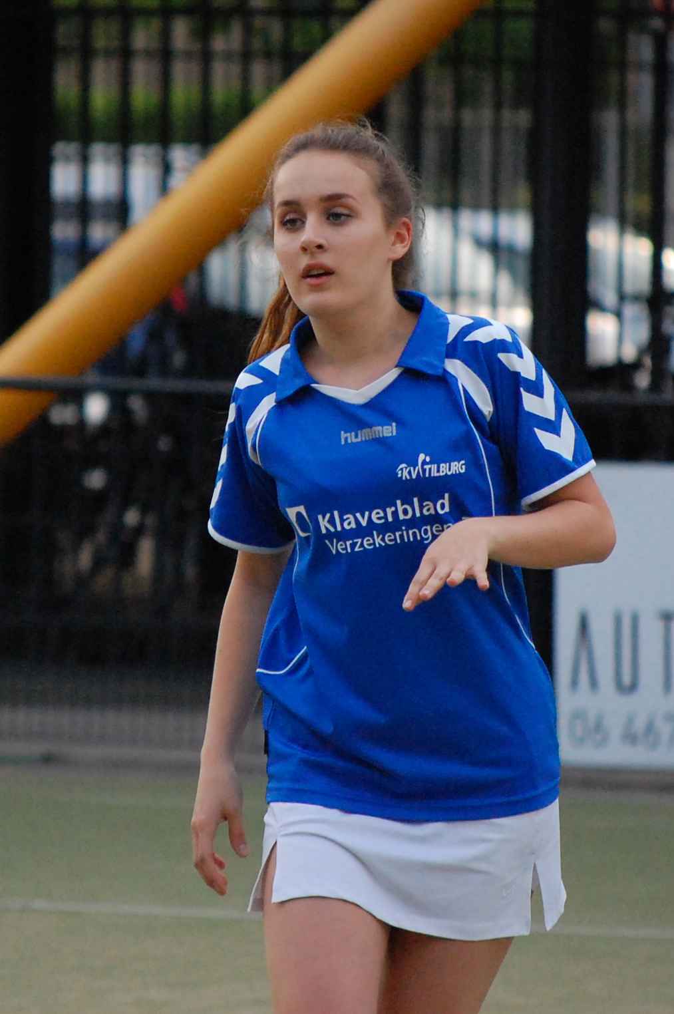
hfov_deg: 5.2
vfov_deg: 7.9
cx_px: 337
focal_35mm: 262
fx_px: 7386
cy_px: 507
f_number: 5.6
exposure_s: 1/1000
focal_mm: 175
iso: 1600
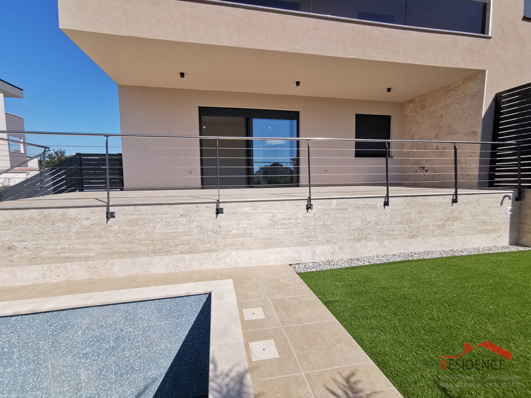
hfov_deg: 94.5
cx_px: 266
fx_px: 245
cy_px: 199
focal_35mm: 16
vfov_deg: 78.1
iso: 50
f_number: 2.2
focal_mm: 2.35
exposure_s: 1/1202
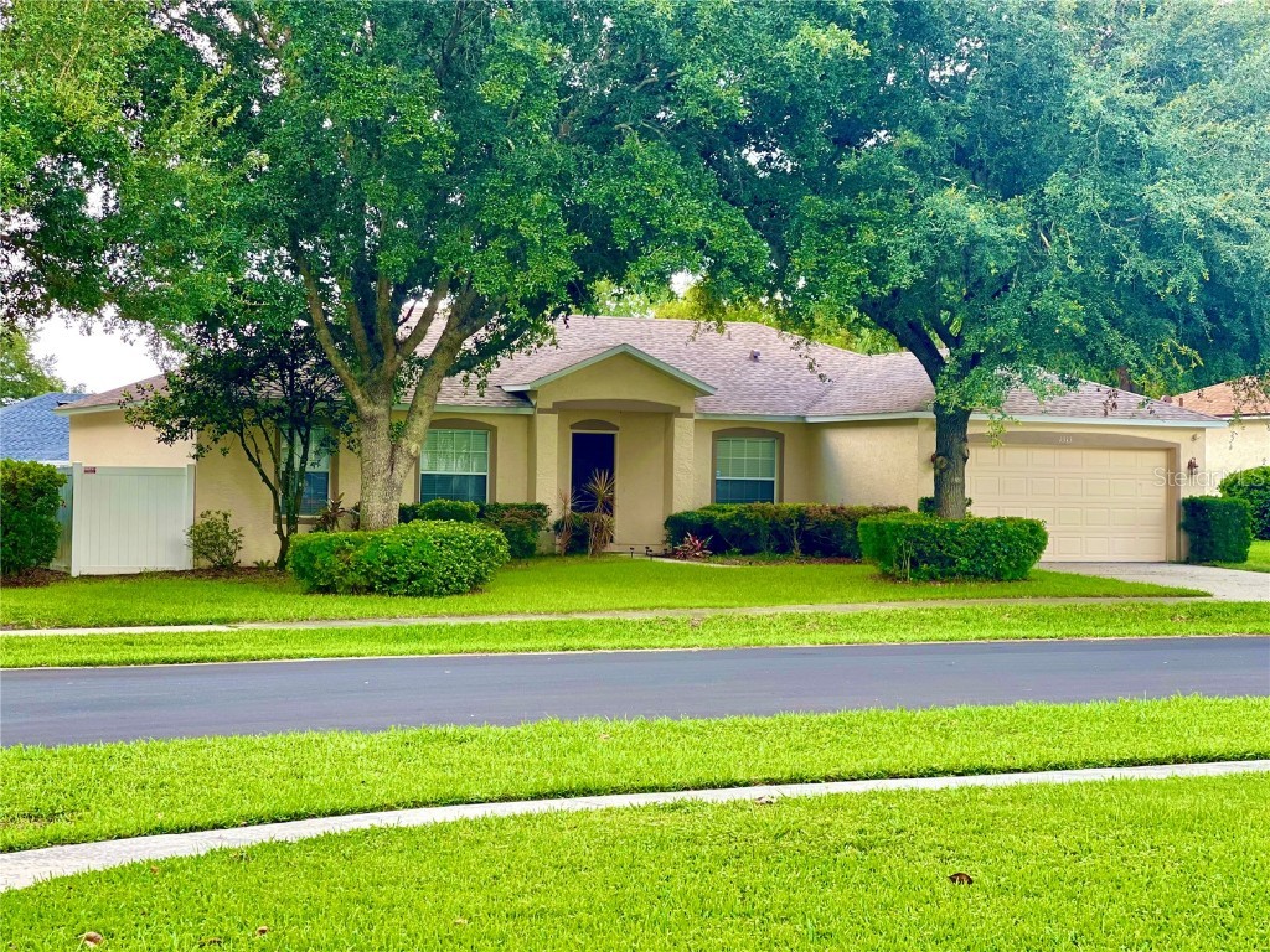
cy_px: 476
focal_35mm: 64
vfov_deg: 22.9
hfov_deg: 30.3
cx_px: 635
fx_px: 2348
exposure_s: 1/121
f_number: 2.2
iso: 40
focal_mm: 7.5
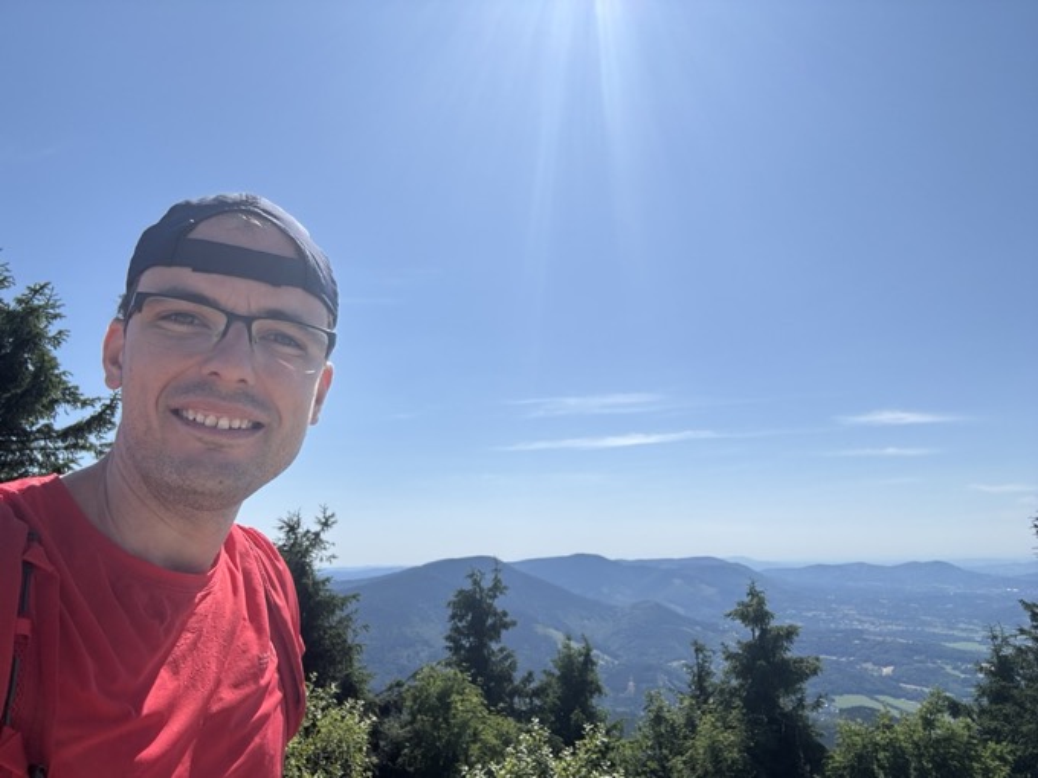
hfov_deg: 73.9
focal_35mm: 23
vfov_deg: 58.9
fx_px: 690
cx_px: 519
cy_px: 389
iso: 25
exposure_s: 1/2070
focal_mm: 2.69
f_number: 1.9
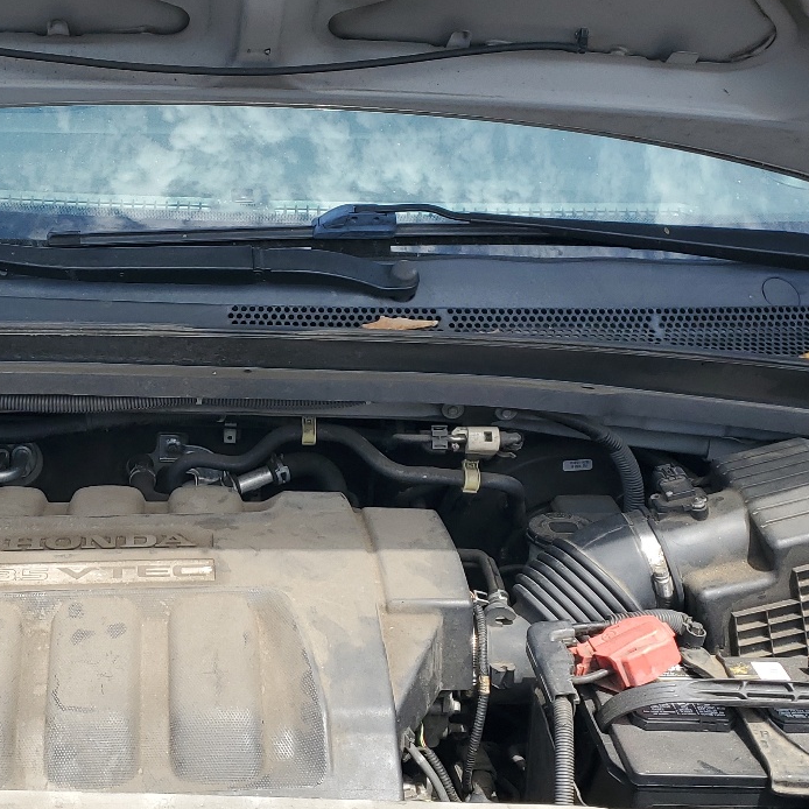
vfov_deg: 32.2
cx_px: 211
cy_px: 416
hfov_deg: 31.7
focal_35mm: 53
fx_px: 1401
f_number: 1.5
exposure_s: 1/1111
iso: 50
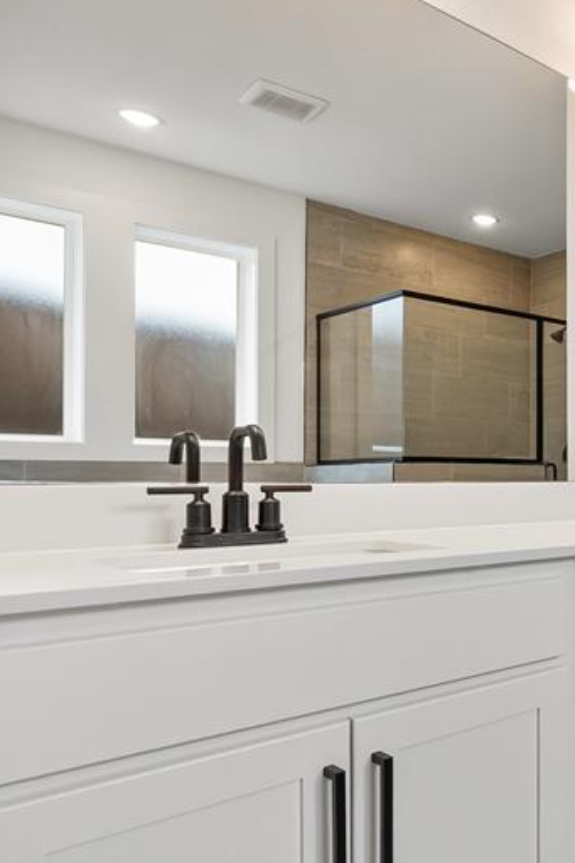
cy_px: 487
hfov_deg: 32.0
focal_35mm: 30
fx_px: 719
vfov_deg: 61.7
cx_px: 764
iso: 1600
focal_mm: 15
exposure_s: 1/40
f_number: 8
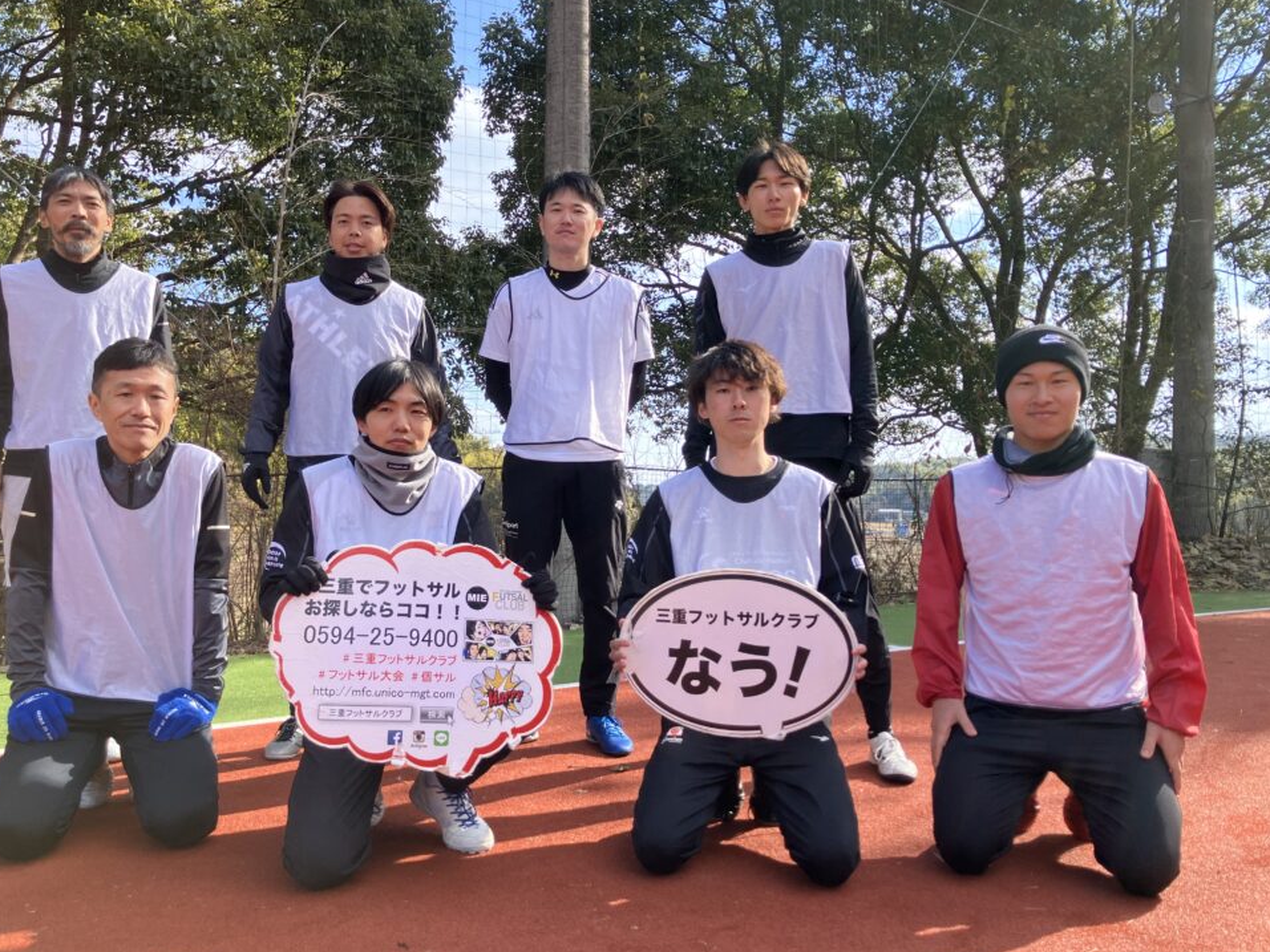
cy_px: 475
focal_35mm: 30
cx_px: 595
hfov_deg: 59.9
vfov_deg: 46.8
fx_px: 1101
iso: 32
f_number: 1.8
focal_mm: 3.99
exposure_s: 1/656
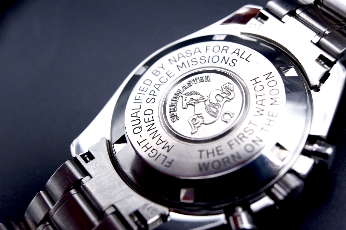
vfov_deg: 28.6
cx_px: 173
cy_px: 115
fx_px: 452
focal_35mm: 47
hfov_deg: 41.9
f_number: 6.4
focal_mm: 31.5
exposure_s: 1/4000
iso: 4000
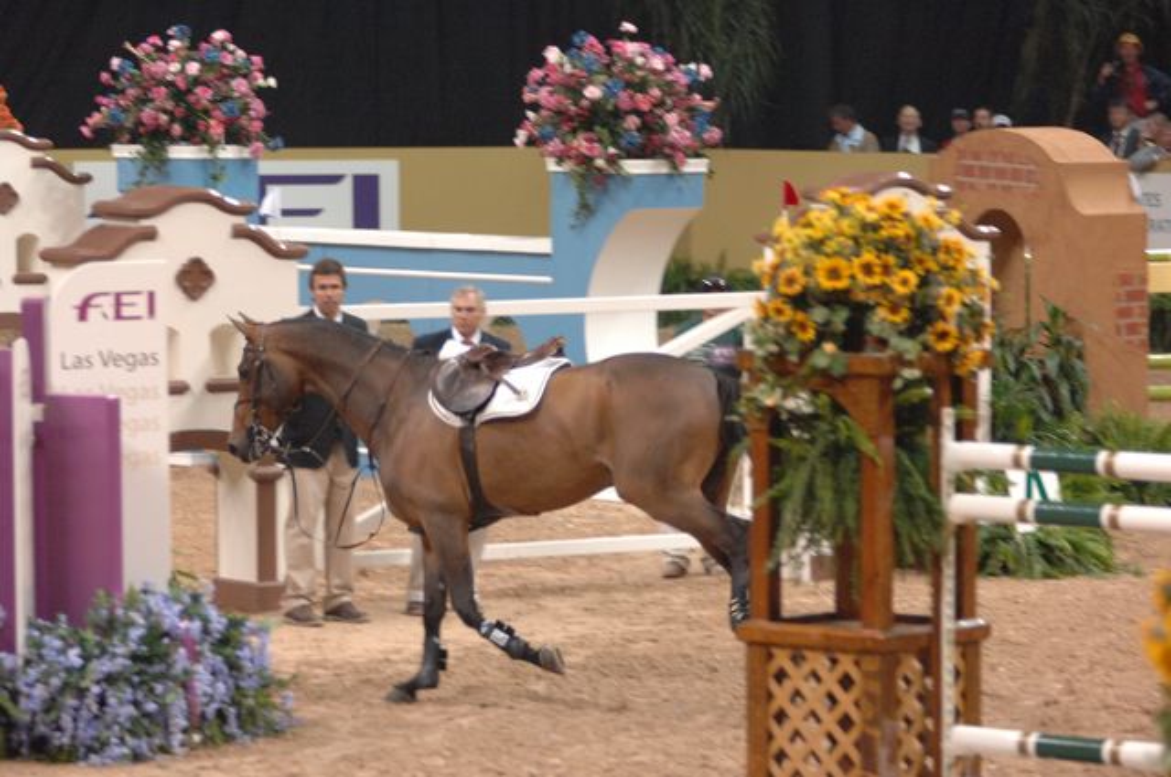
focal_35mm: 188
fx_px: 6091
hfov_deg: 11.0
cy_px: 388
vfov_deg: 7.3
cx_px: 586
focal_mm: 125
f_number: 2.8
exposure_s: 1/320
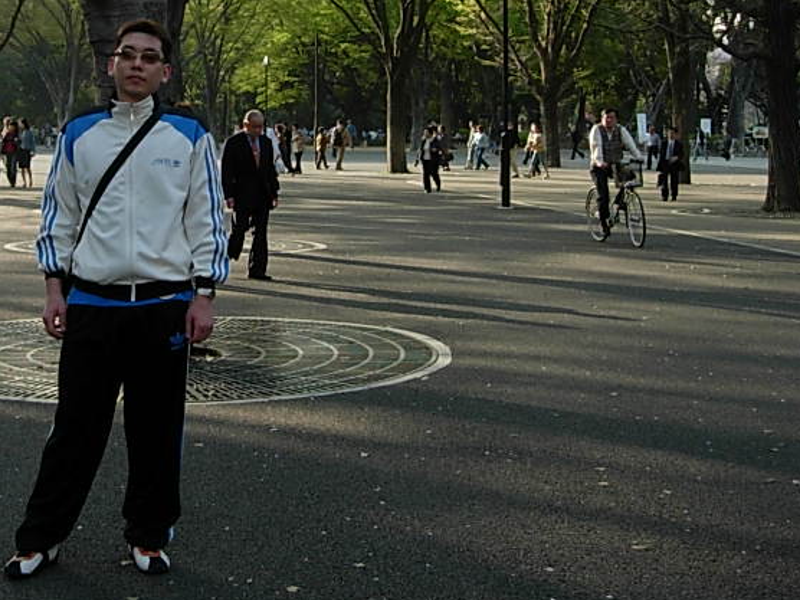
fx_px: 1618
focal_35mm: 70
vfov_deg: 20.9
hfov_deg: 27.1
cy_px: 160
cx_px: 137
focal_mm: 7.8
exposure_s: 1/362
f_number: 2.8
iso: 79
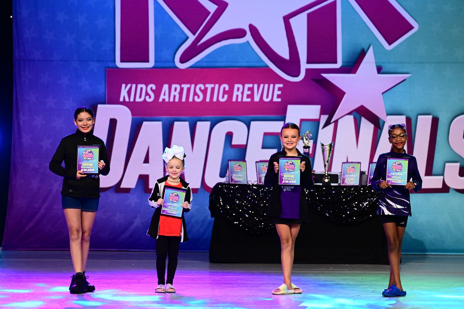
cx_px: 232
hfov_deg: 10.3
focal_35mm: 200
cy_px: 154
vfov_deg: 6.9
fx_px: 2578
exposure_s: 1/500
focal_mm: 200
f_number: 4
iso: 4000
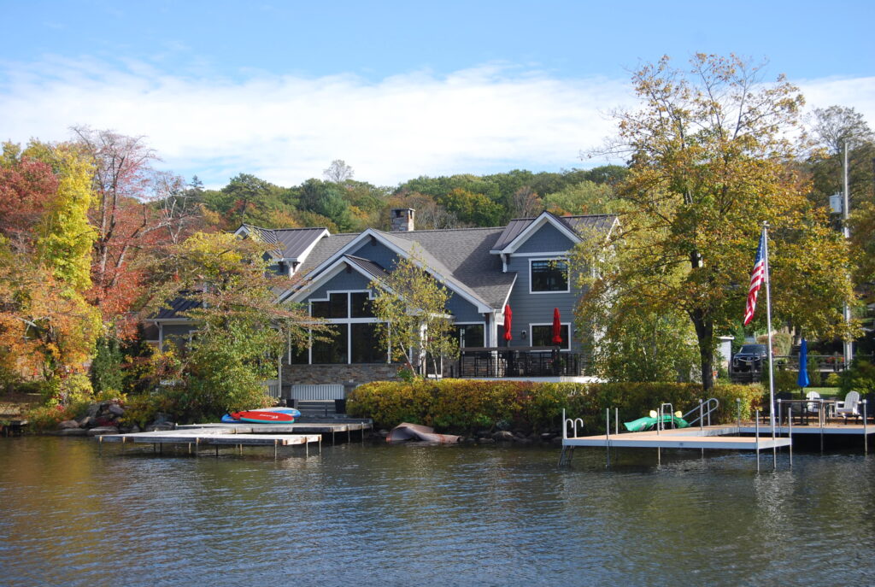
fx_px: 1388
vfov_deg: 23.9
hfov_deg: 35.0
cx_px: 438
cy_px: 294
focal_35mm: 57
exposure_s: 1/160
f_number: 6.3
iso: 100
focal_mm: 38
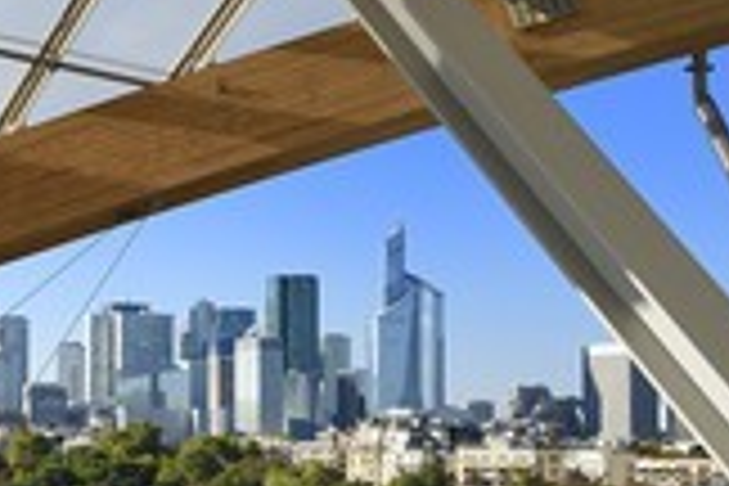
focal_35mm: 83
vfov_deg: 16.4
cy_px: 351
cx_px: 50
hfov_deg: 23.7
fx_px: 1681
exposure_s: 1/200
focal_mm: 32
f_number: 13
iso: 200
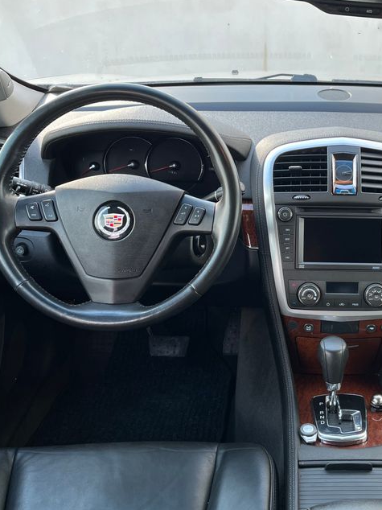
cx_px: 314
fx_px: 618
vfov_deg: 44.8
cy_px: 241
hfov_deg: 33.2
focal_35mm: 42
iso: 32
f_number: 1.6
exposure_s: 1/137
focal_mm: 5.1
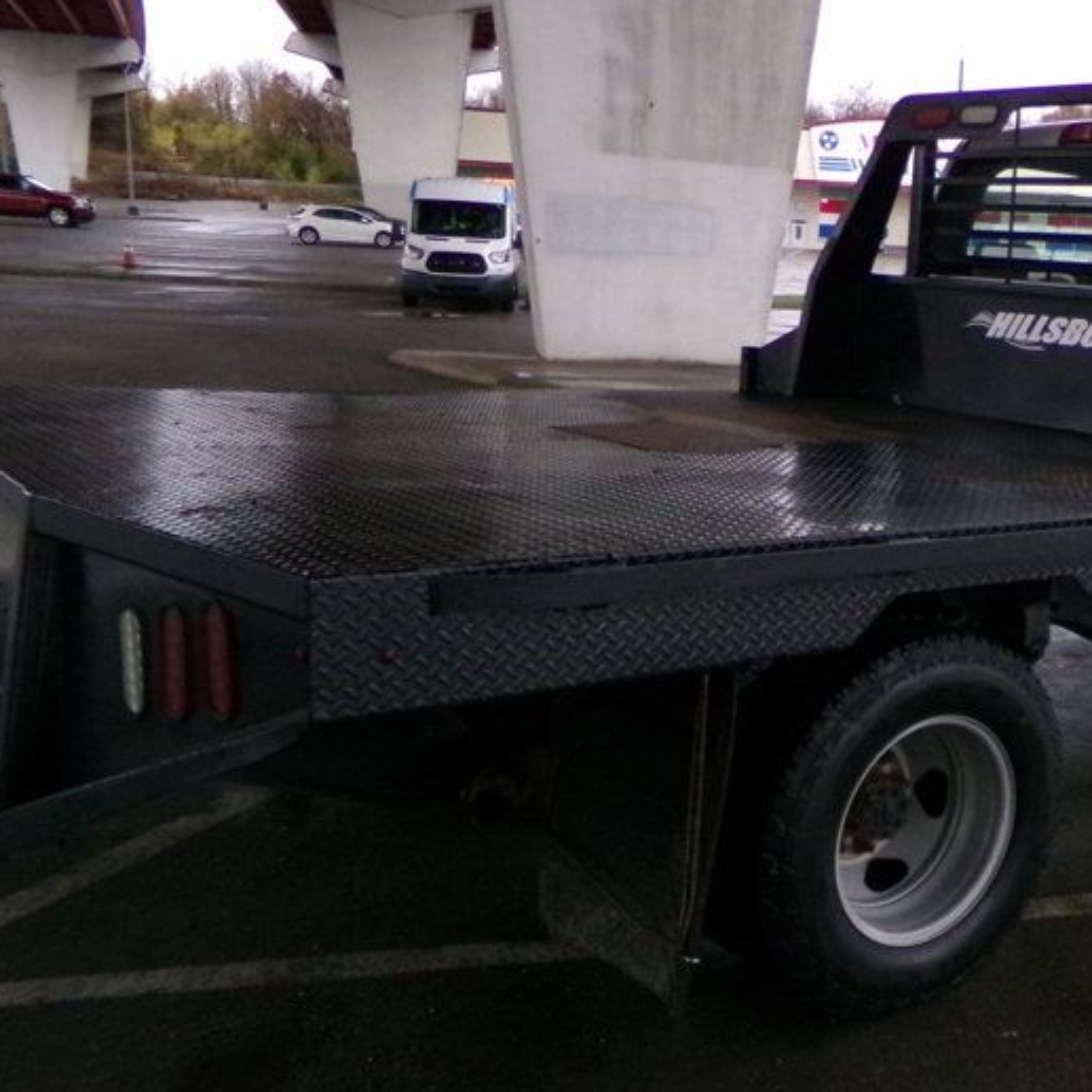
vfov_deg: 40.0
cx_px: 965
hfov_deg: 37.6
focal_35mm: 42
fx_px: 1499
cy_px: 585
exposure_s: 1/60
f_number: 3.7
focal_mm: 4.3
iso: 800
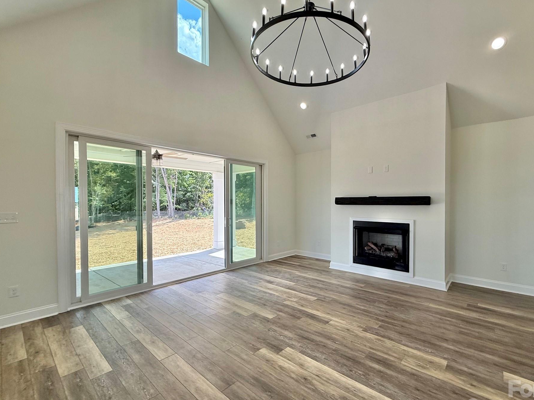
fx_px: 247
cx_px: 302
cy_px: 207
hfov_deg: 94.0
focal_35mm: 16
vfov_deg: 78.1
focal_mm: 2.22
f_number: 2.2
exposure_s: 1/253
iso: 64
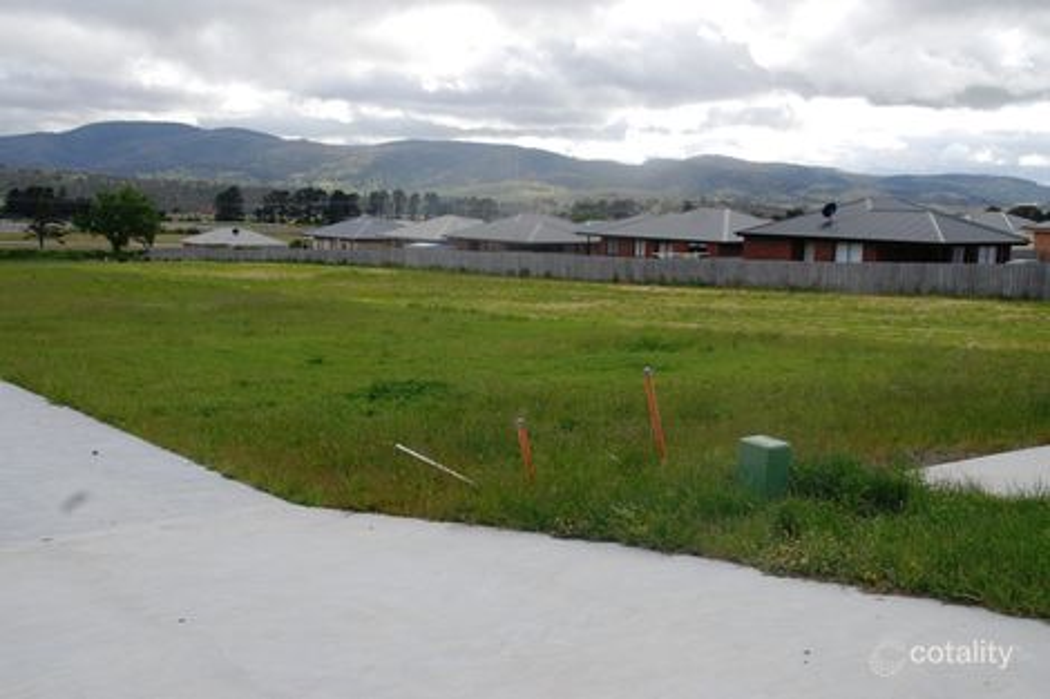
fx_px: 1137
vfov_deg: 34.2
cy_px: 350
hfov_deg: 49.6
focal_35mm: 39
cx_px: 525
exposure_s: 1/250
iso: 250
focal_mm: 26
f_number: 8
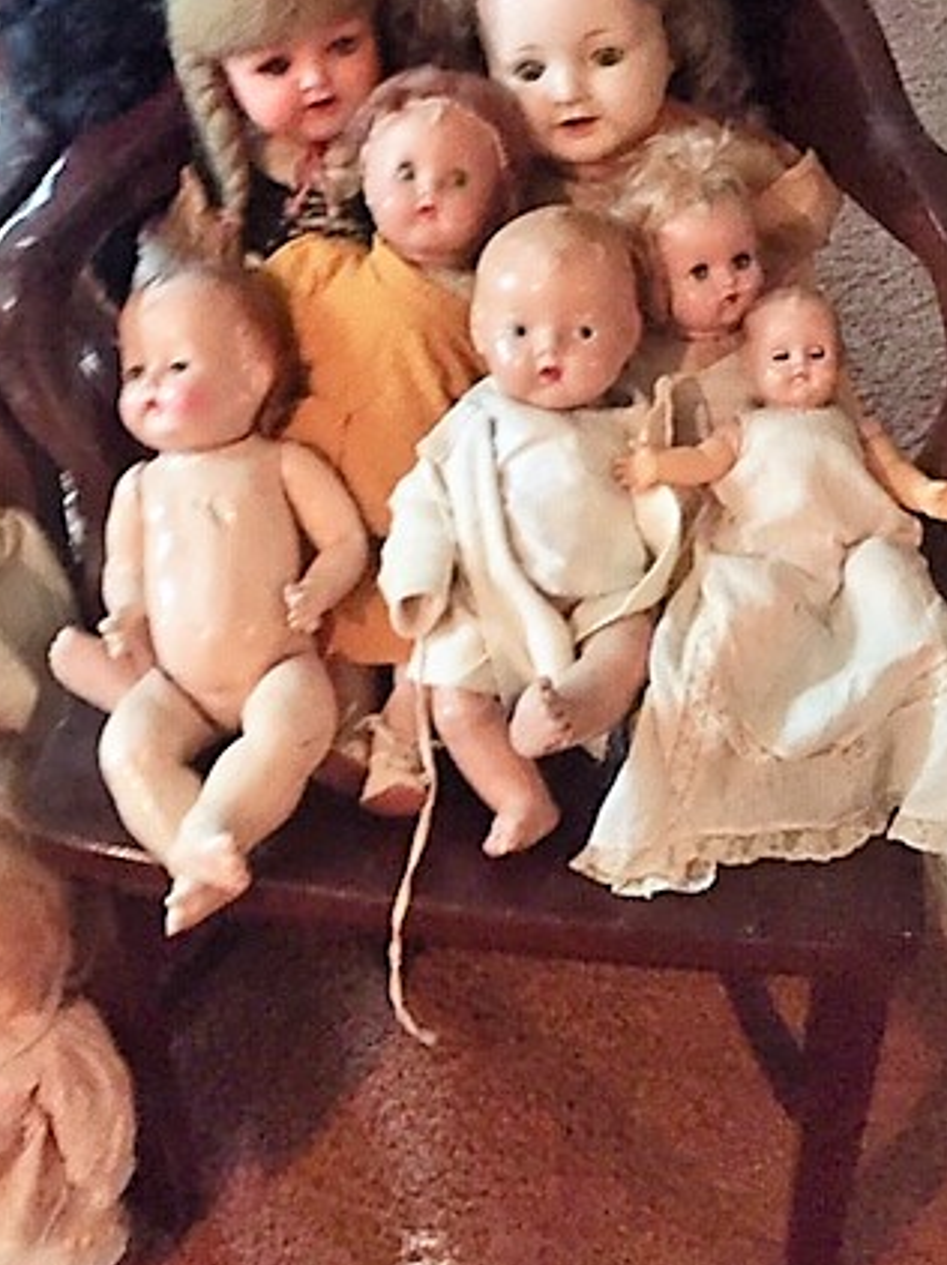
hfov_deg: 32.8
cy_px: 471
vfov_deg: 42.6
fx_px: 1607
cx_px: 384
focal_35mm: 44
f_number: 2.2
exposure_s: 1/15
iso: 400
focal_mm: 4.15
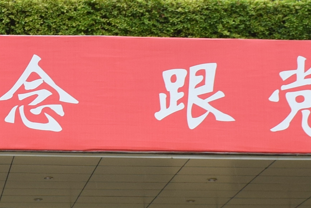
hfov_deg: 11.8
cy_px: 165
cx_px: -76
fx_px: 1468
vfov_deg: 8.1
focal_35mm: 170
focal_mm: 22
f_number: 6.3
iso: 400
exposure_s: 1/160
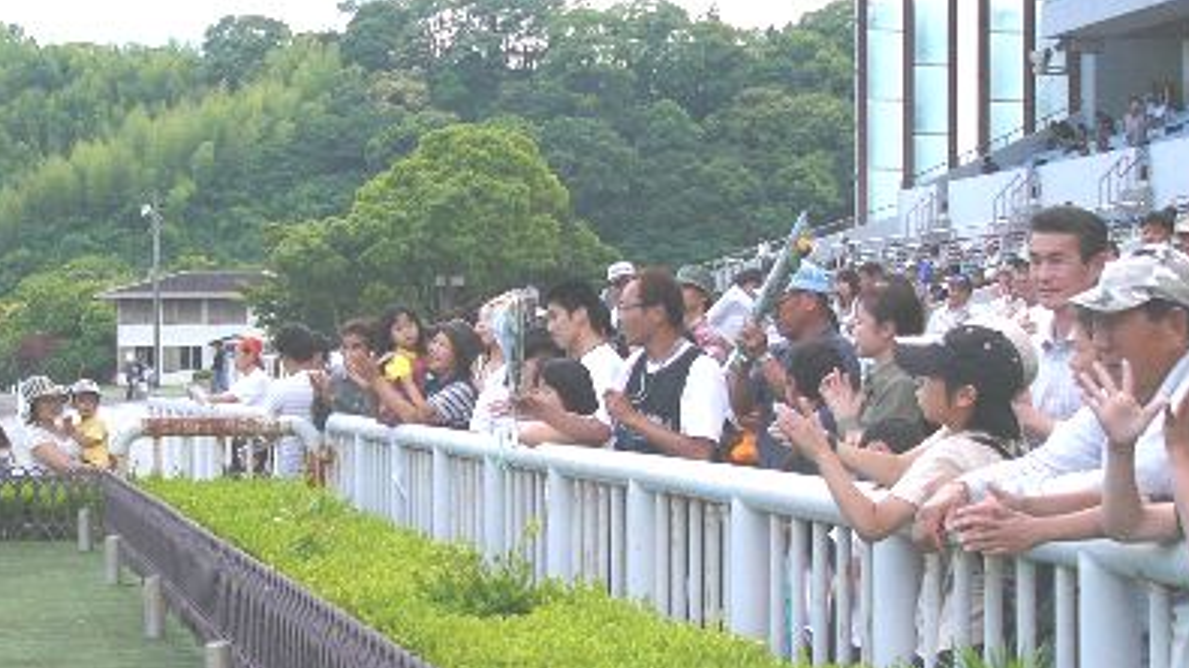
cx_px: 358
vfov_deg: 14.6
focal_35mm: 83
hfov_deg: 25.4
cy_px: 310
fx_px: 2616
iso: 50
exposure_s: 1/320
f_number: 4
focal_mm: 7.9
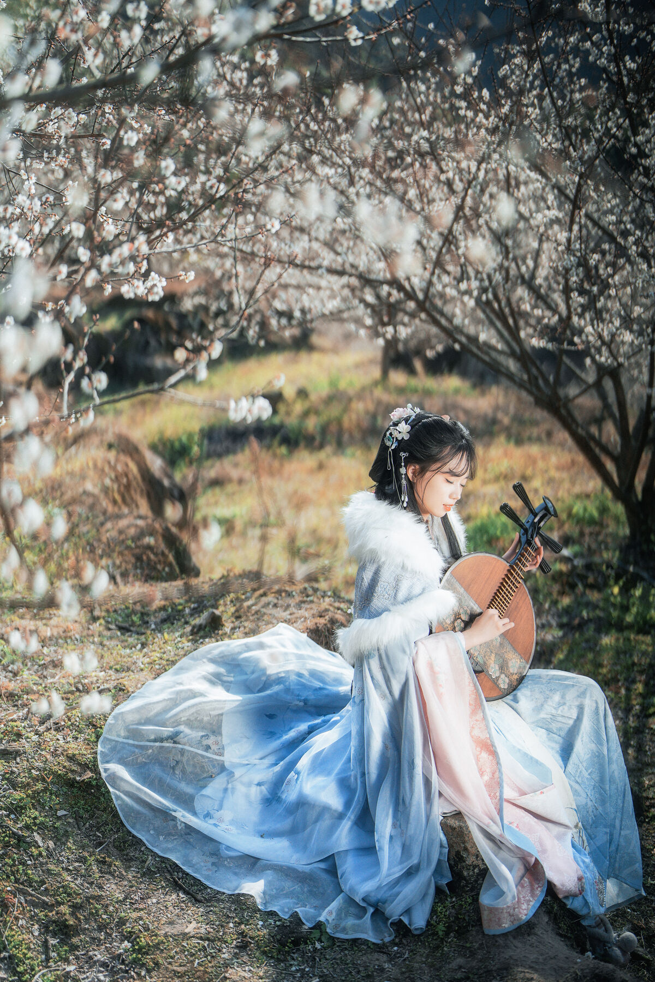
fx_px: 1364
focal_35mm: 50
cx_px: 328
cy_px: 491
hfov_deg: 27.0
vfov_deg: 39.6
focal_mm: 50
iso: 100
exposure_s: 1/8000
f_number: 1.2
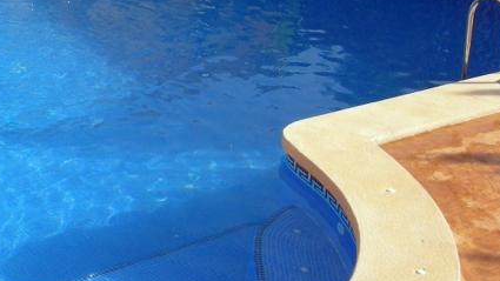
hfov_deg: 24.6
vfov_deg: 14.2
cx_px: 21
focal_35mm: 83
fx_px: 1100
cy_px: -25
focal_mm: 7.5
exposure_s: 1/170
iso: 64
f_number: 6
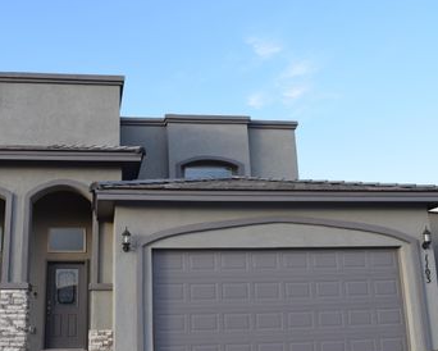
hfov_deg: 48.4
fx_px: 480
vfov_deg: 40.1
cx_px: 152
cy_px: 189
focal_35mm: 37
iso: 400
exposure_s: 1/250
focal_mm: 18
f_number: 8
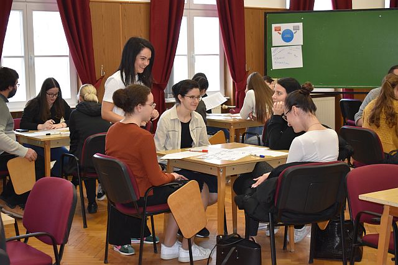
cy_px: 132
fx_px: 630
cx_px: 199
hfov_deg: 35.0
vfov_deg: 23.8
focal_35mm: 57
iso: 1400
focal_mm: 38
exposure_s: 1/125
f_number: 4.8
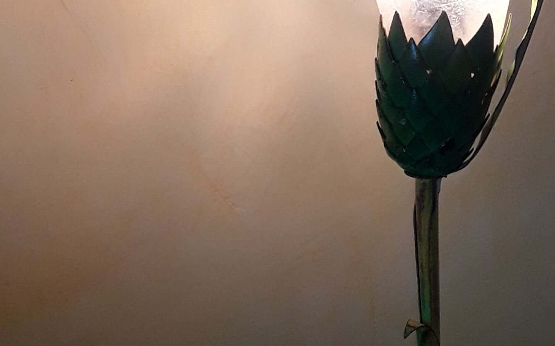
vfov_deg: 20.3
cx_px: 436
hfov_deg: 31.3
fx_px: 968
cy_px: 198
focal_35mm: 64
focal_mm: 2.91
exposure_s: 1/100
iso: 80
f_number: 1.9
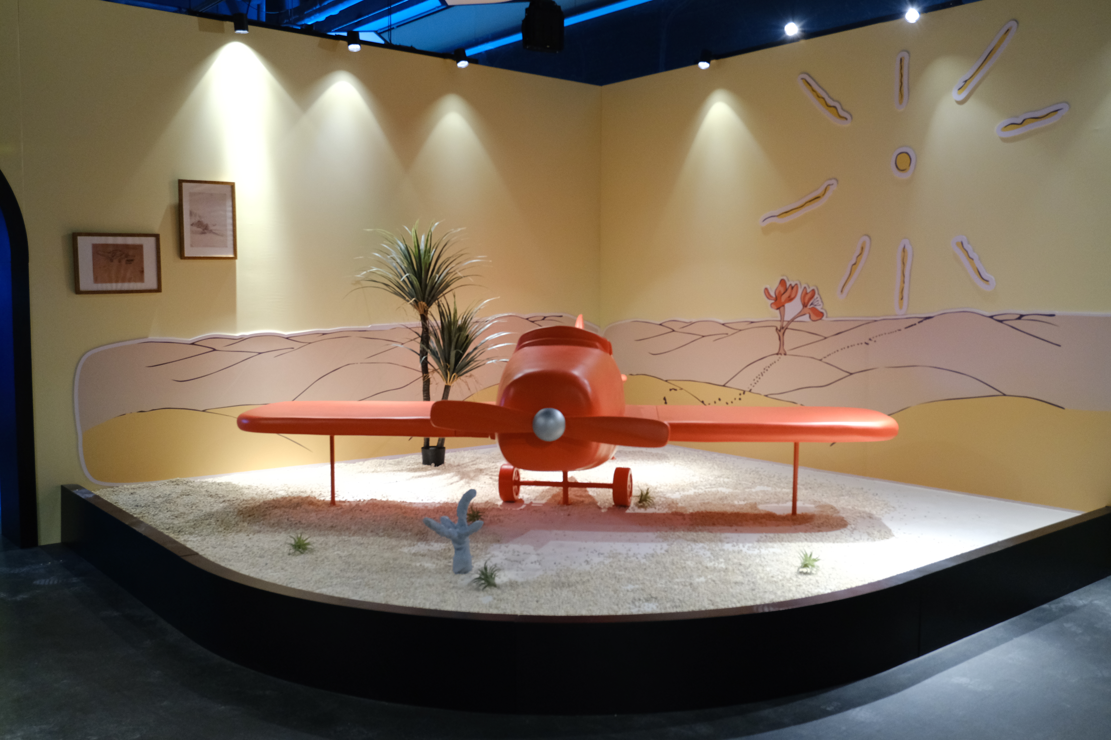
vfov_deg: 40.0
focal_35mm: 33
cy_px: 370
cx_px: 556
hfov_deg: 57.2
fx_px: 1018
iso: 2500
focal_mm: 22.1
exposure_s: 1/50
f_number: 4.2
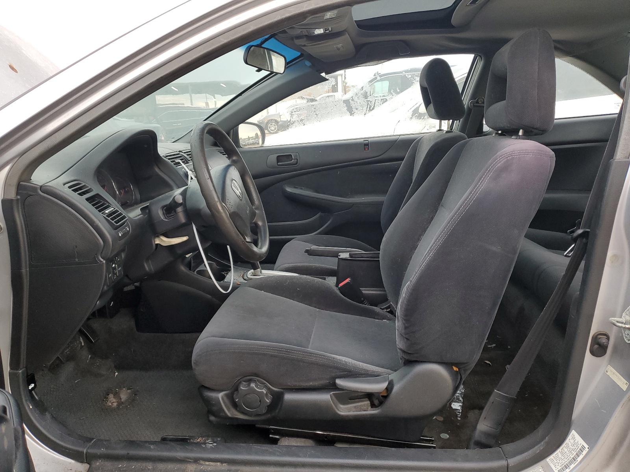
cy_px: 236
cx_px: 315
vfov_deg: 53.1
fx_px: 473
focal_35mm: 26
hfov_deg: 67.3
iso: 75
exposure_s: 1/120
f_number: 1.5
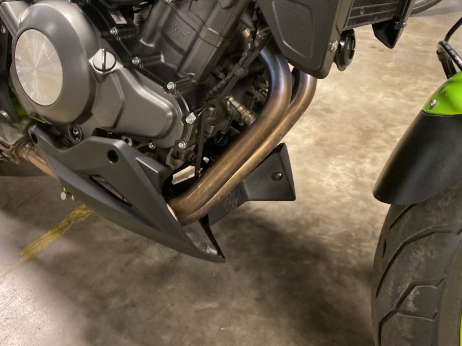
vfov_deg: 42.6
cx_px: 212
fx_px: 440
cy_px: 130
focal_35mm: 33
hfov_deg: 55.3
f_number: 1.8
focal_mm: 4.25
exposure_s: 1/25
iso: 500
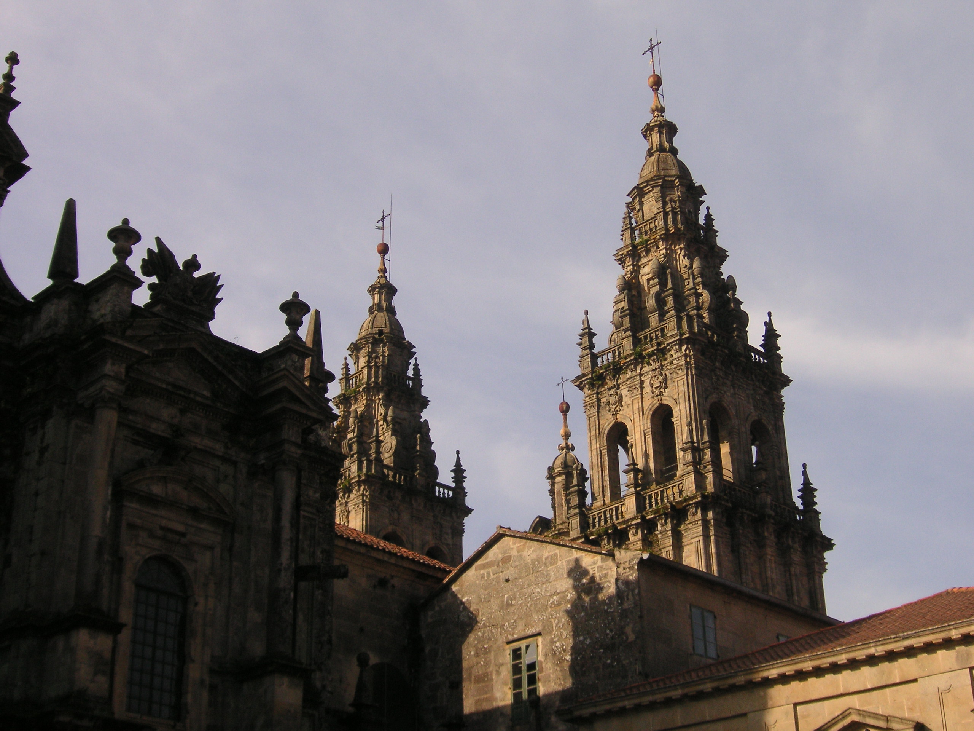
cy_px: 366
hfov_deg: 36.2
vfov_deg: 27.5
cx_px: 487
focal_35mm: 53
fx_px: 1491
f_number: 3.5
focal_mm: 8.8
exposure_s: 1/750
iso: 50
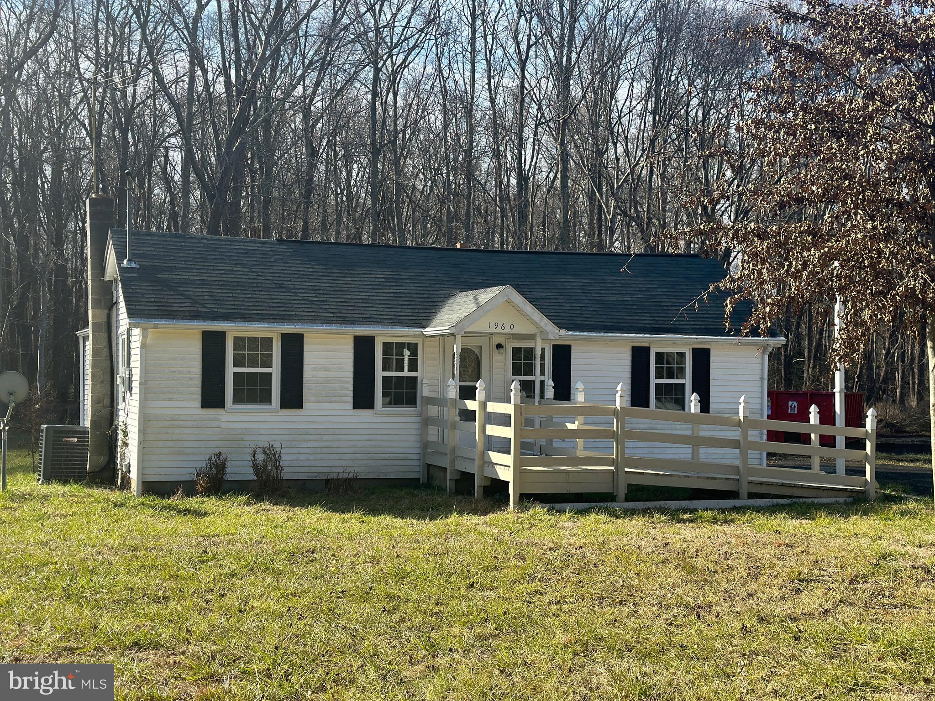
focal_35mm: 48
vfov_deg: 30.3
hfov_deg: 39.7
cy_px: 350
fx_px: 1297
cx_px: 468
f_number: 1.78
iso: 80
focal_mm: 6.86
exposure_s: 1/2469
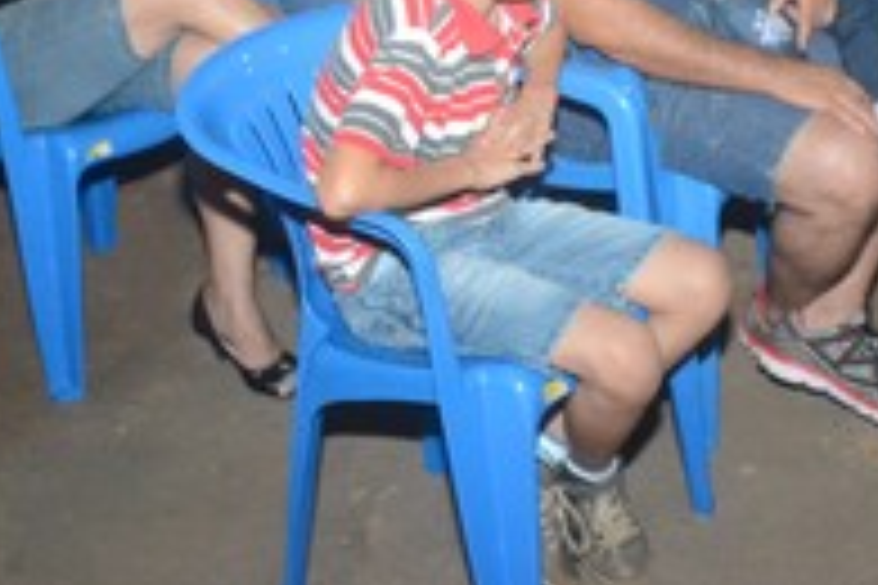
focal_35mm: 76
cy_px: -76
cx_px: 653
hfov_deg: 26.3
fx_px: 1853
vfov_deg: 17.3
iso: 3200
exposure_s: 1/100
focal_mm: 22
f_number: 3.8
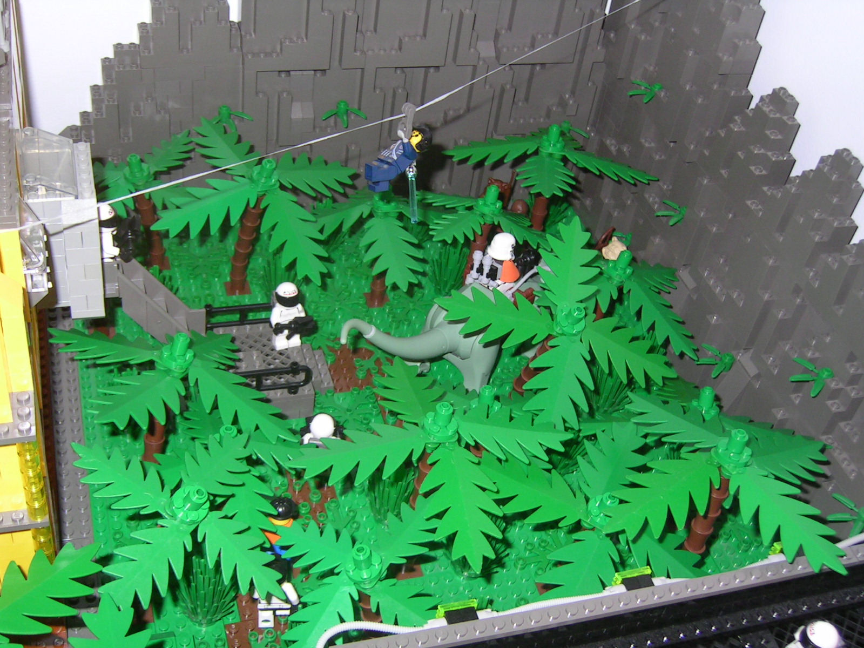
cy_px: 324
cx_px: 432
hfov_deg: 45.8
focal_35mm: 41
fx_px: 1023
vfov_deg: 35.1
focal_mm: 6.4
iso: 100
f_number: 3.2
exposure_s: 1/34.3
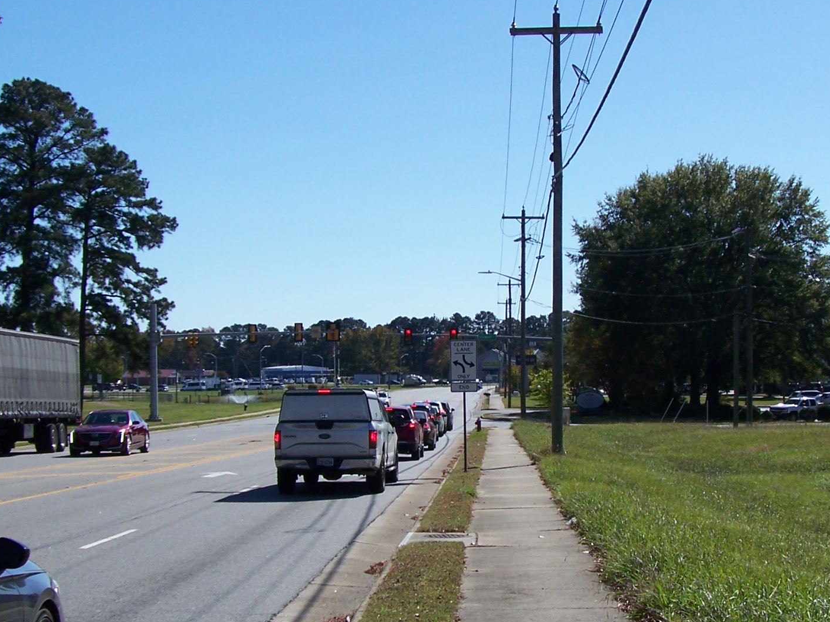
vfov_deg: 21.0
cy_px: 395
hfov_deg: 27.7
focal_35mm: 70
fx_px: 1678
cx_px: 494
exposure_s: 1/640
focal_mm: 6.3
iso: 64
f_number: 4
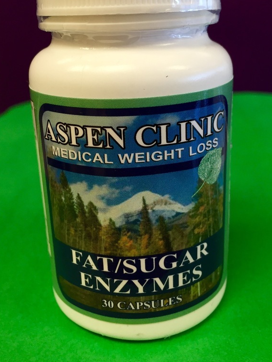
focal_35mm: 38
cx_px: 142
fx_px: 398
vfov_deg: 48.5
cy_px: 137
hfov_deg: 37.7
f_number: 2.2
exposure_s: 1/30
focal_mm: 4.15
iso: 32
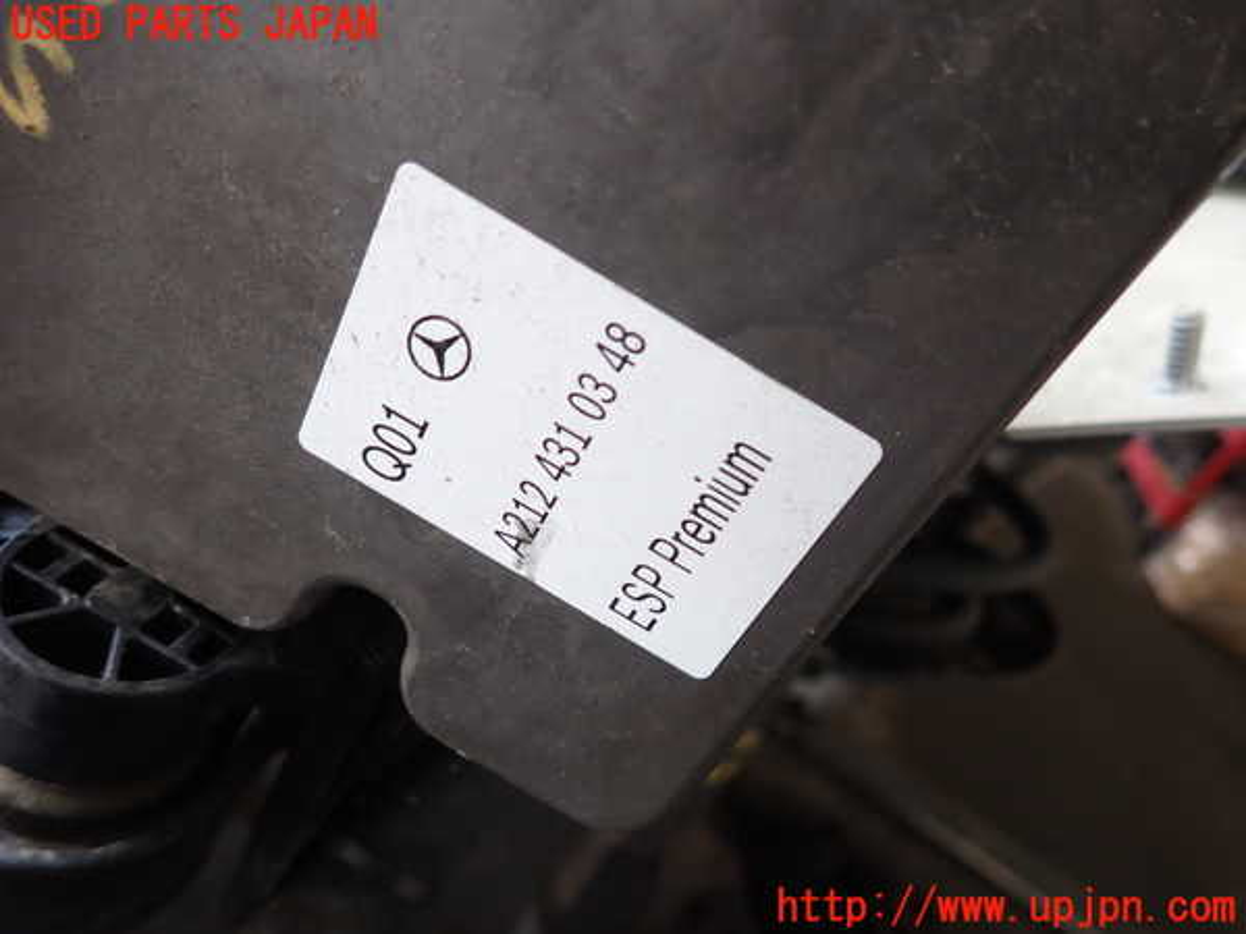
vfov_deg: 54.9
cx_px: 623
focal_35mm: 25
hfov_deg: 69.4
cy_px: 467
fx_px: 900
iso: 125
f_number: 2
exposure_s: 1/60
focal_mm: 4.5
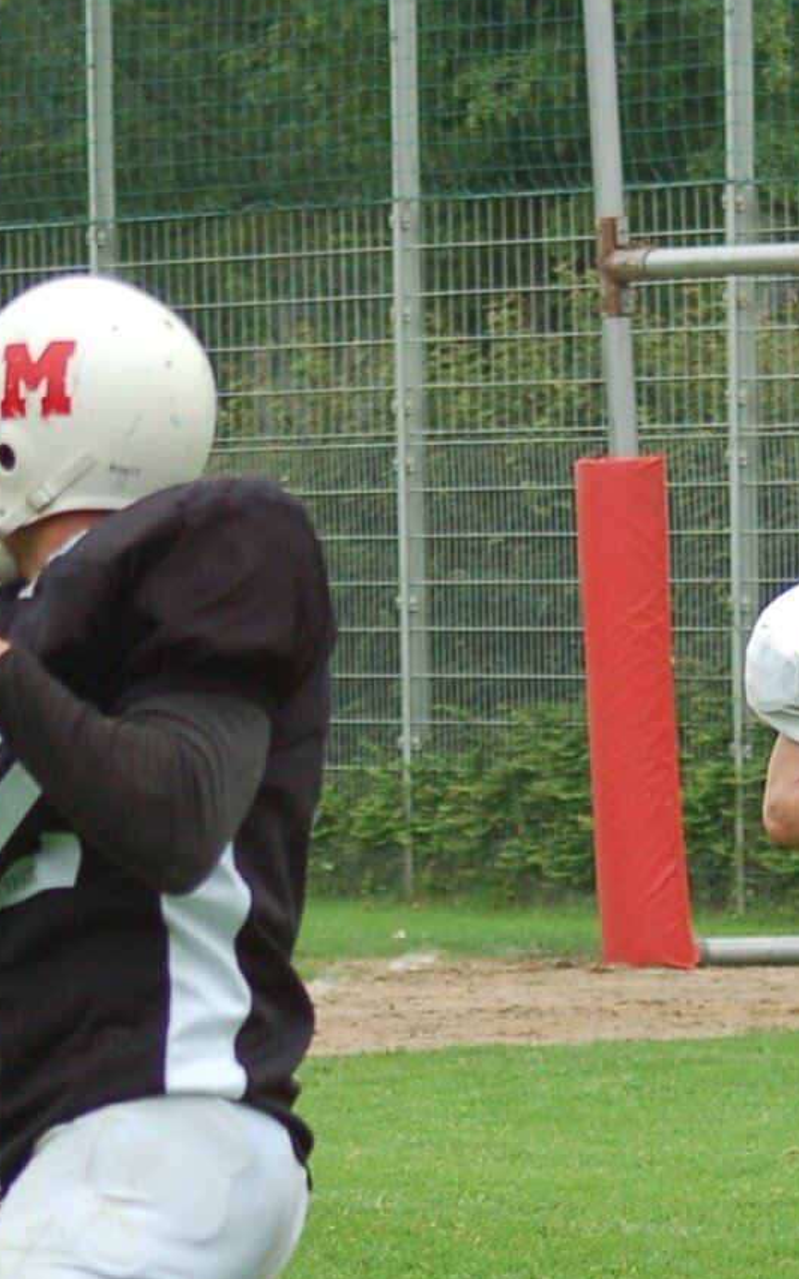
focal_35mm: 276
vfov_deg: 7.6
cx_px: 885
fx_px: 9614
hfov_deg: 4.7
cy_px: 831
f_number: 4
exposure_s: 1/800
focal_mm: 70
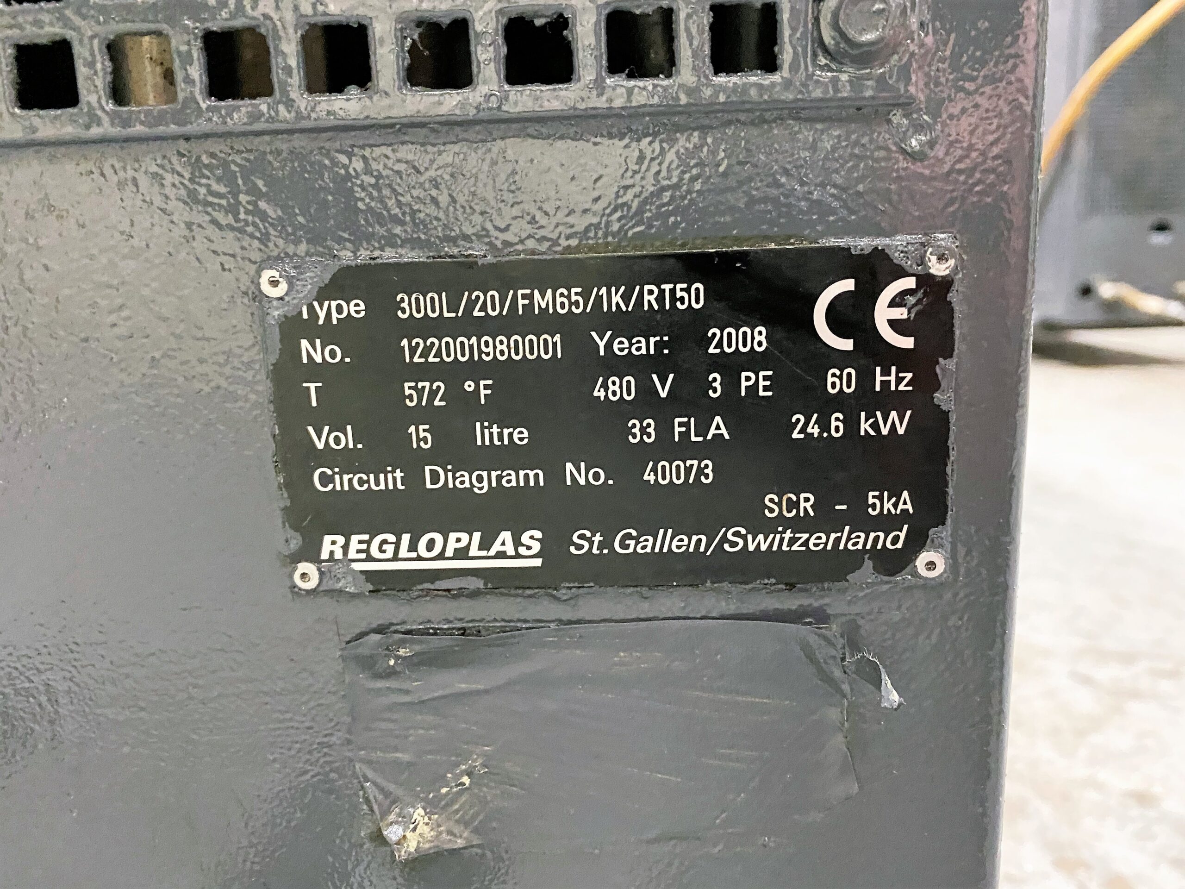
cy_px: 444
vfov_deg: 53.1
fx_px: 890
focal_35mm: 26
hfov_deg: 67.3
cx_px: 592
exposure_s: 1/30
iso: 1000
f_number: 1.8
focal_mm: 4.25
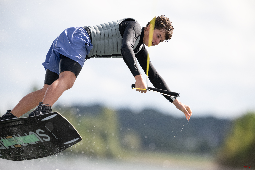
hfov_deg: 5.2
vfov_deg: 3.4
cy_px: 85
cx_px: 128
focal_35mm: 400
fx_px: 2833
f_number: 4
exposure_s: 1/2500
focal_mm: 400
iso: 320
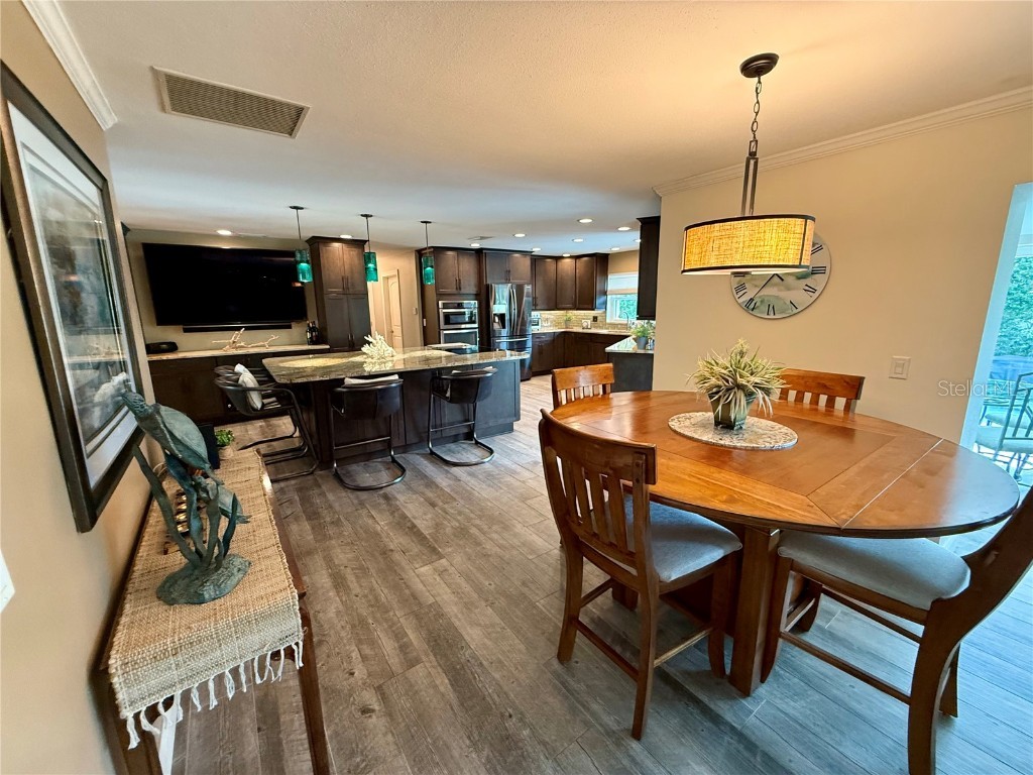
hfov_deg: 102.1
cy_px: 388
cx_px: 516
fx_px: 418
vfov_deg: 85.7
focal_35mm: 14
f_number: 2.2
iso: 320
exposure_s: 1/60
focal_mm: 2.22
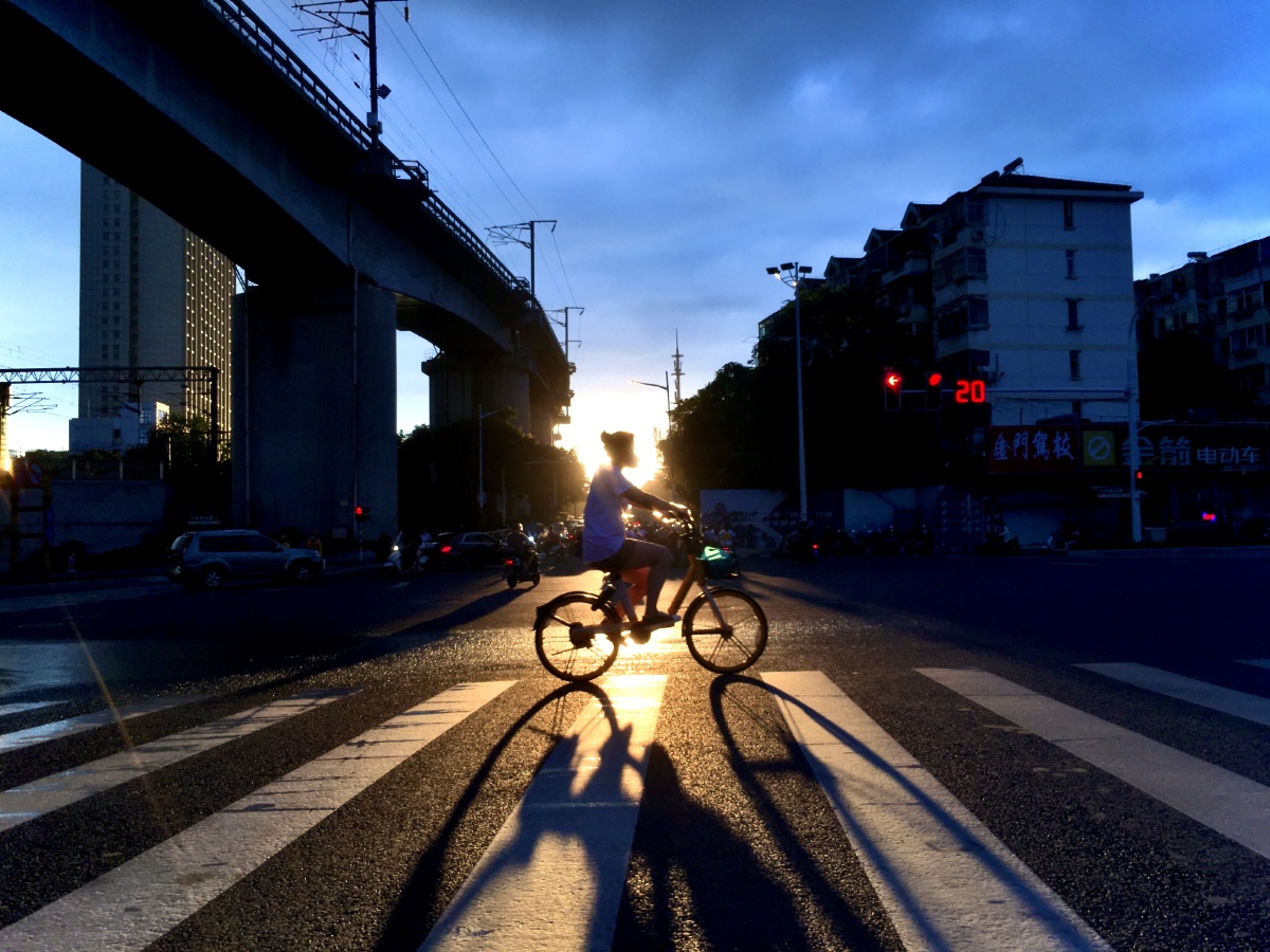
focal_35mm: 29
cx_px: 635
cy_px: 476
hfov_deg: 61.7
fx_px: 1064
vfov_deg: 48.2
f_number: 2.2
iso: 25
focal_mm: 4.15
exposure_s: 1/167
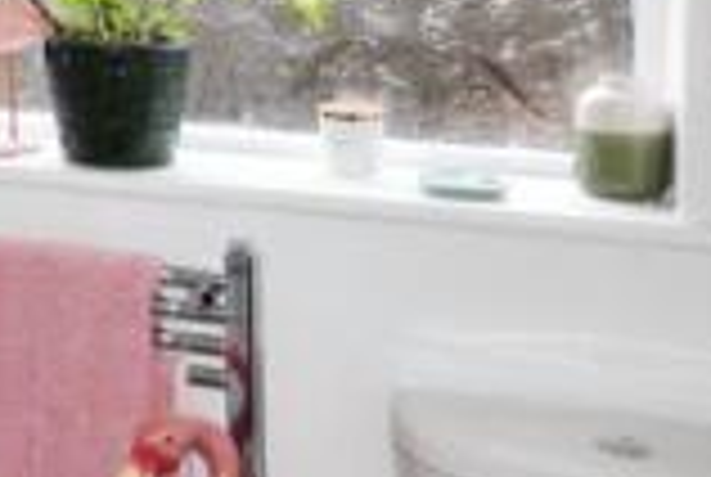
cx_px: -304
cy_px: 268
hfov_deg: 25.7
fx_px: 1227
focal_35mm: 62
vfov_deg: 22.0
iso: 800
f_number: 4
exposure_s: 1/60
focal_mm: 10
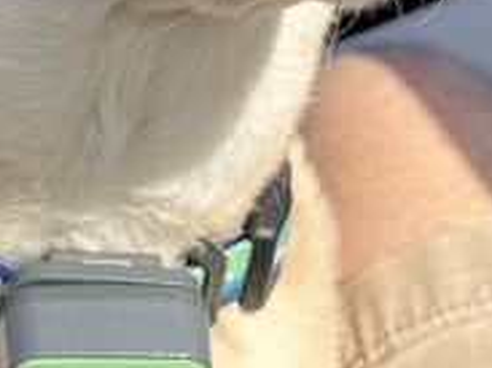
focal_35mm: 91
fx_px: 1293
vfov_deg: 15.0
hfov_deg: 21.0
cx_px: 40
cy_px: -188
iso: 50
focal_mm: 5.7
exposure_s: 1/3831
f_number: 1.5
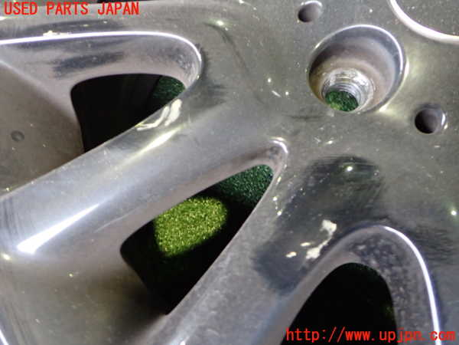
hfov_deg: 60.0
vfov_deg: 46.8
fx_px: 398
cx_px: 230
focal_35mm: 30
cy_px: 172
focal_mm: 5.4
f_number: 2.3
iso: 800
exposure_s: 1/30
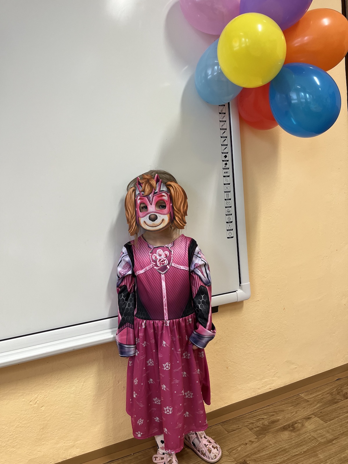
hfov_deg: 53.1
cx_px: 174
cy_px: 232
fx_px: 349
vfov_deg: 67.3
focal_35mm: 26
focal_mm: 5.1
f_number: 1.6
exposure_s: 1/100
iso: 125
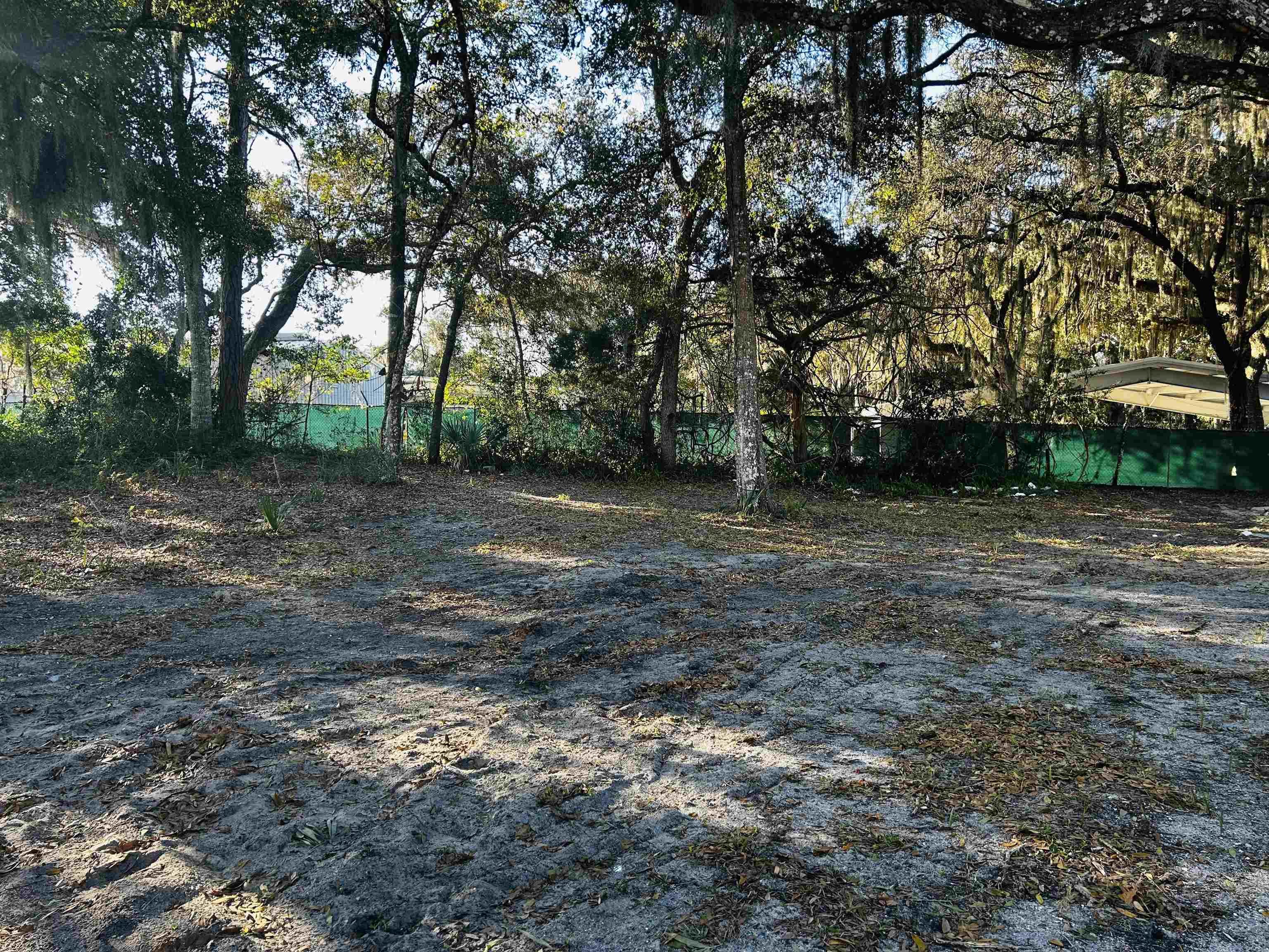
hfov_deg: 67.3
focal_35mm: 26
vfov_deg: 53.1
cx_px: 634
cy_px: 476
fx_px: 953
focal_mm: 5.7
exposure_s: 1/205
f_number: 1.5
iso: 40
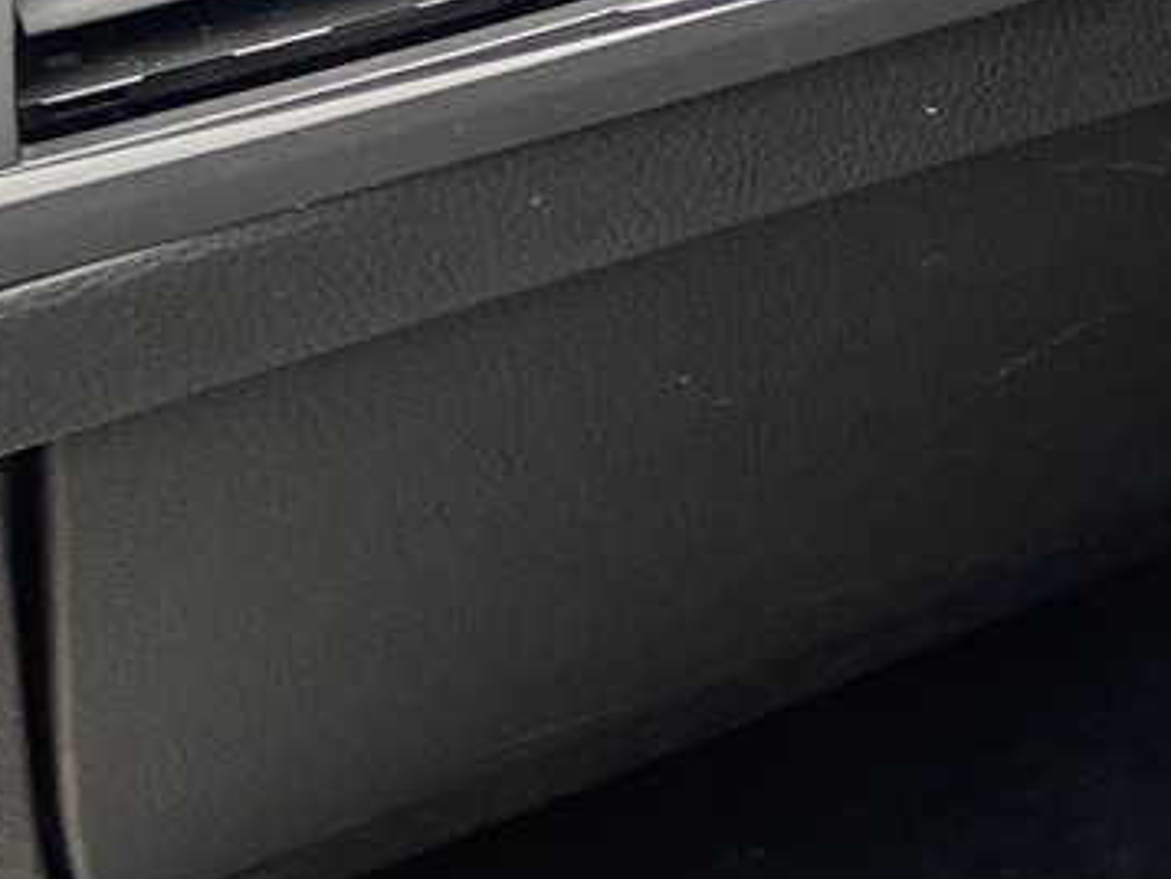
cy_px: 318
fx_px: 5042
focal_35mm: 149
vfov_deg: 10.0
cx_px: 2969
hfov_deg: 10.9
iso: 64
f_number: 1.8
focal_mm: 4.25
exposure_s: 1/122
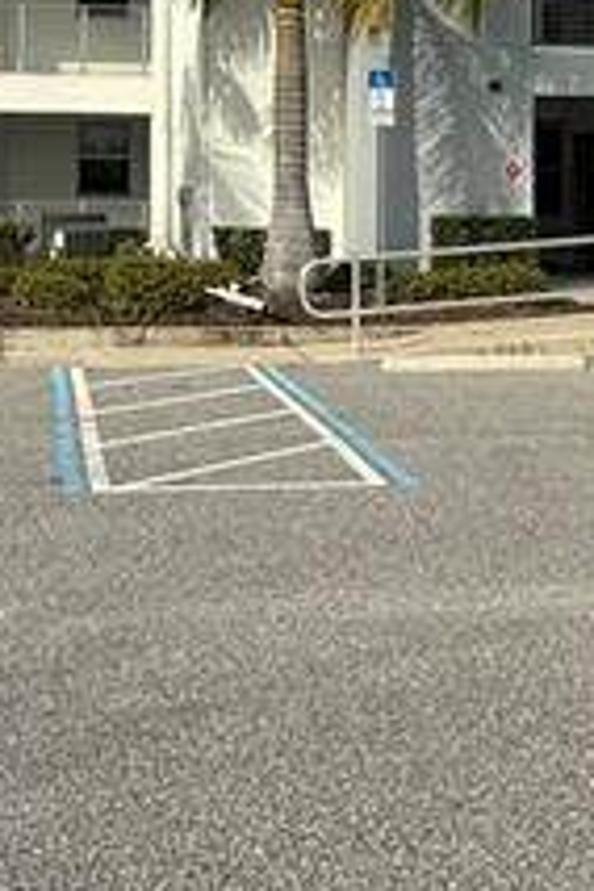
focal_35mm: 70
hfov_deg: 19.4
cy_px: 138
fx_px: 1732
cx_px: 372
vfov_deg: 28.0
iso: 50
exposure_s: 1/1745
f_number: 2.2
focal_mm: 2.22
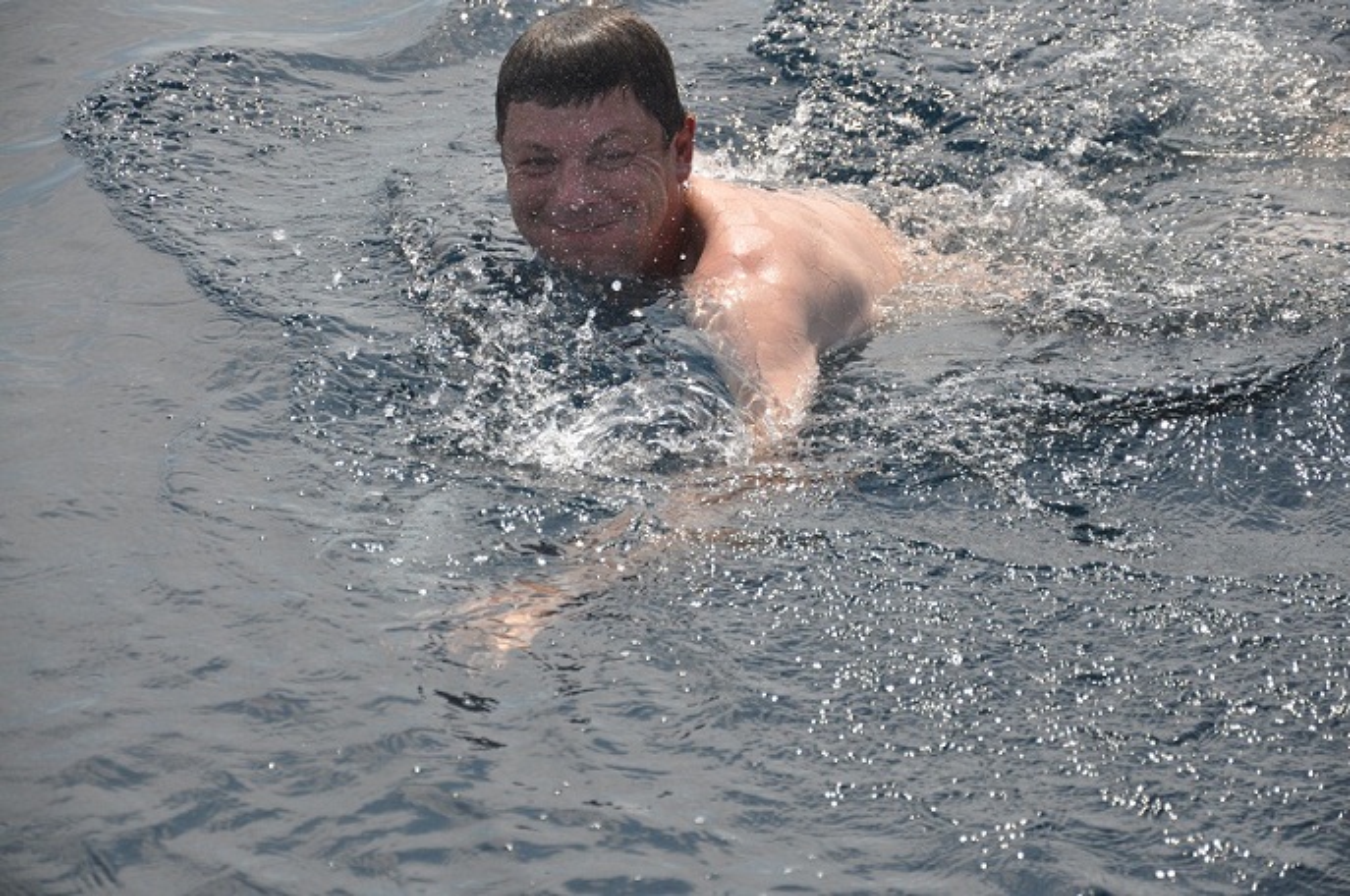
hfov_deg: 15.2
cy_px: 448
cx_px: 675
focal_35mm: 135
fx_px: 5055
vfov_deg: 10.1
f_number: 5.6
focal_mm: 90
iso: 640
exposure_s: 1/2500
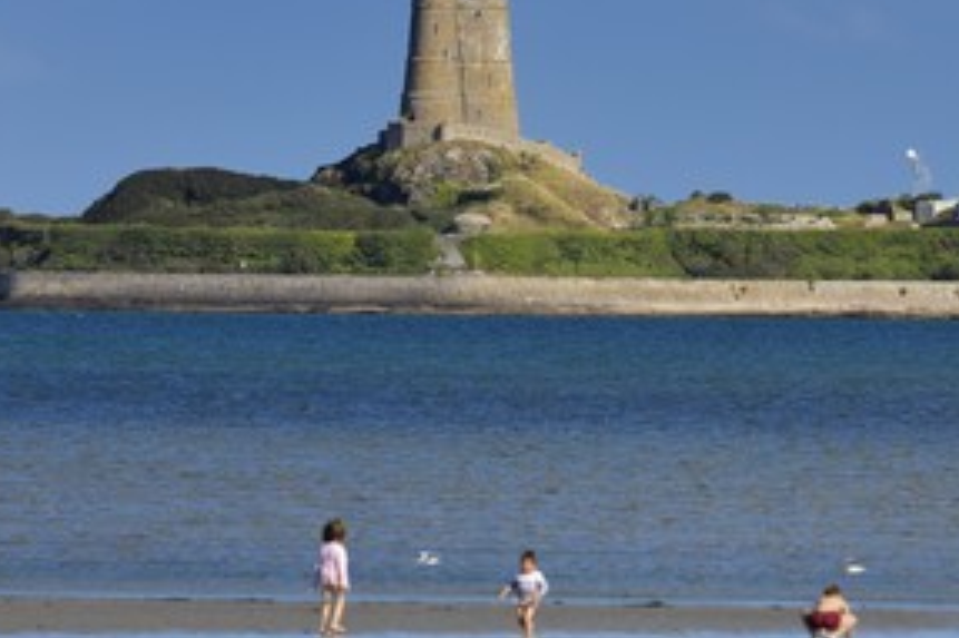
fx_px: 17597
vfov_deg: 2.1
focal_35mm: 661
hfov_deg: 3.1
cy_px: 287
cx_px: 660
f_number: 5.6
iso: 100
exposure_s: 1/500
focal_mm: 300
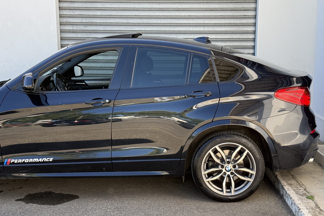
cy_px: 120
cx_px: 164
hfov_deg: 38.2
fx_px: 468
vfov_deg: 26.0
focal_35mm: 52
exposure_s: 1/538
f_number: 1.78
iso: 80
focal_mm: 6.76
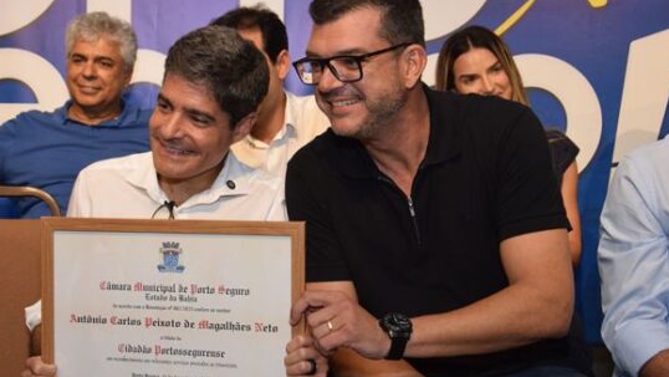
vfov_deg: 18.5
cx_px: 252
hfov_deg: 32.2
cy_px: 159
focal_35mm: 65
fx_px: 1153
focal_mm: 30
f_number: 4.5
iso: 800
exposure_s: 1/80
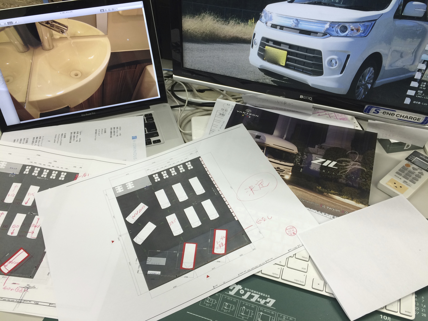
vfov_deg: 48.2
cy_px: 160
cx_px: 214
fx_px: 359
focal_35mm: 29
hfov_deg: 61.7
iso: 40
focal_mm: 4.15
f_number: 2.2
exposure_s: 1/40
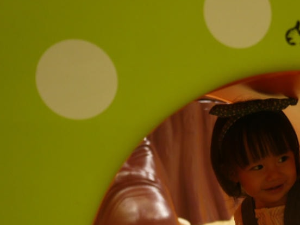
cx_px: 287
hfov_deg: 21.8
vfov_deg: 16.6
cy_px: 220
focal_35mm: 87
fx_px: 754
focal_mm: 20
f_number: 1.7
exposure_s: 1/60
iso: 250
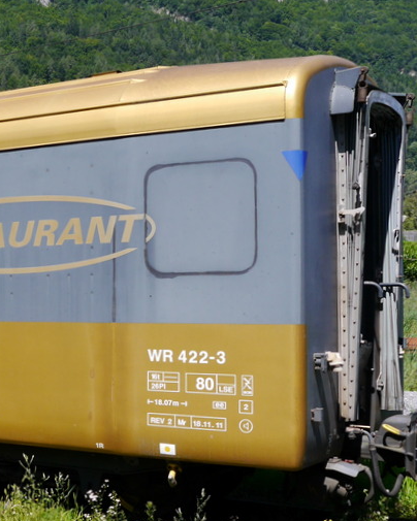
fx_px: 1003
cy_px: 288
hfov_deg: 21.0
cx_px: -152
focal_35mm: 65
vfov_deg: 29.1
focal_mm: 14
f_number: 7.1
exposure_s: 1/400
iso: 160
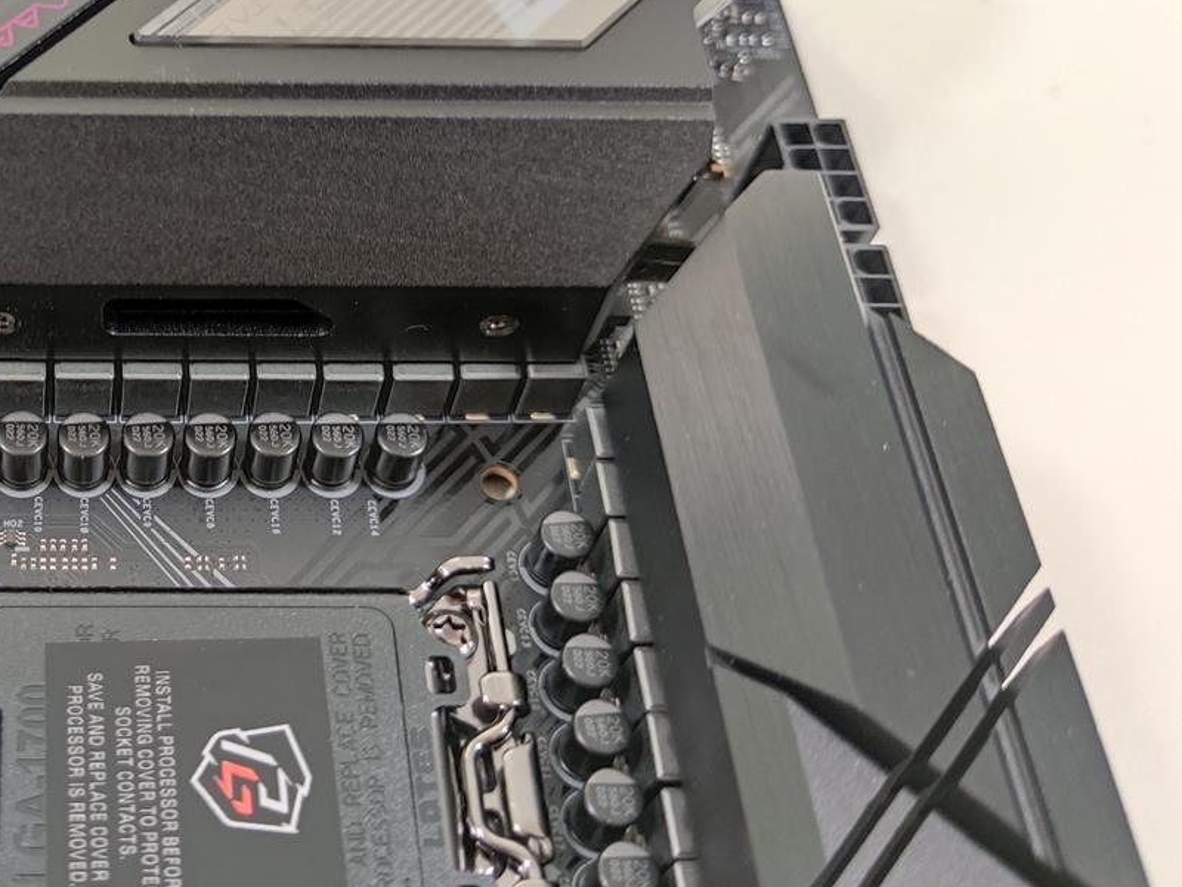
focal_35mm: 45
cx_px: 121
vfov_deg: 31.8
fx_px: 1537
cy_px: 268
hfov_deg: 39.1
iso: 524
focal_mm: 6.78
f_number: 1.85
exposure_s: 1/33
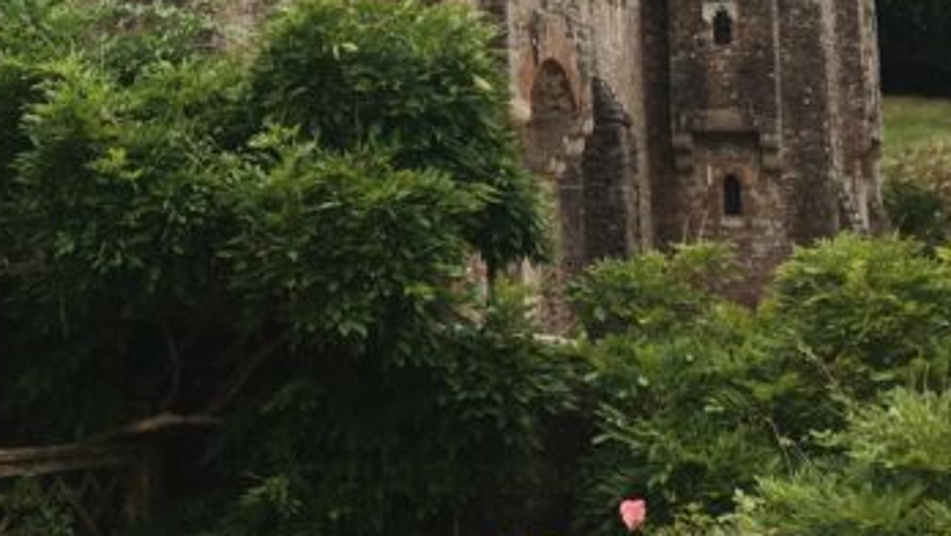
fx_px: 2346
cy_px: -137
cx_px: 96
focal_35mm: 93
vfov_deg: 12.7
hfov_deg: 22.4
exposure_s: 1/538
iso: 25
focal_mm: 4.15
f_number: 2.2
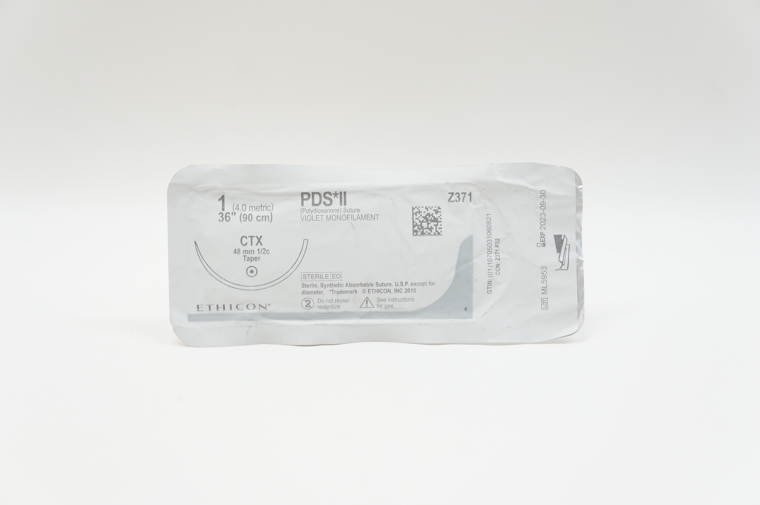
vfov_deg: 27.2
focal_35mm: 50
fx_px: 1044
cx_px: 380
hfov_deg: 40.0
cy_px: 252
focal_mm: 33
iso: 400
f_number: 6.3
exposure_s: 1/50
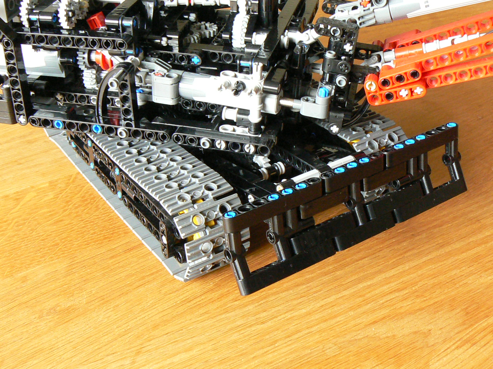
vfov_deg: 29.1
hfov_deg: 38.2
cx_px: 246
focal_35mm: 50
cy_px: 184
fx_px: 712
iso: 200
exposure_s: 1
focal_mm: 6.2
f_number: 4
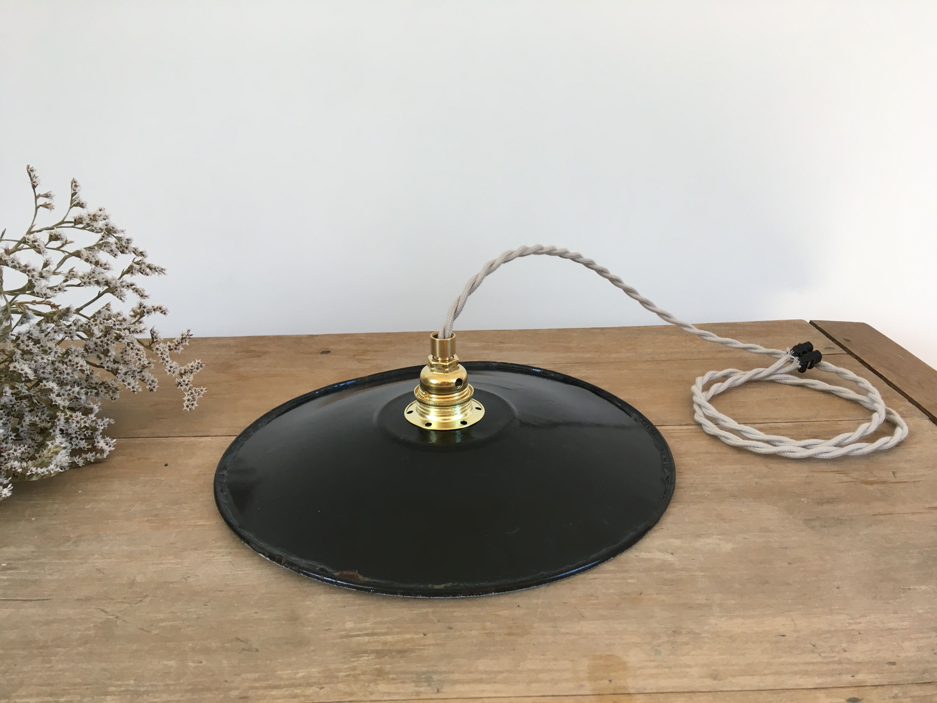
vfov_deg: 48.2
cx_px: 468
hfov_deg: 61.7
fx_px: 785
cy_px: 352
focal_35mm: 29
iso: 25
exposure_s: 1/33
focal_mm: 4.15
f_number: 2.2
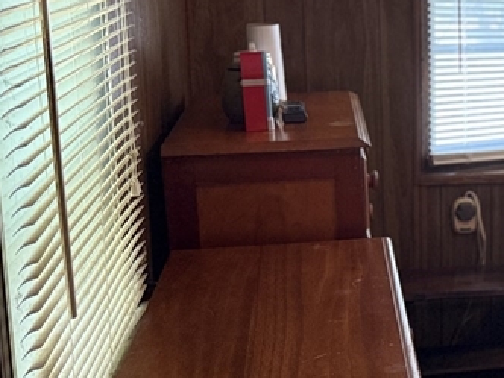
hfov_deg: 22.4
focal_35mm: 74
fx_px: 1077
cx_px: 723
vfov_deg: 19.9
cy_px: 172
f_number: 1.78
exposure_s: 1/60
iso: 250
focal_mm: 6.76
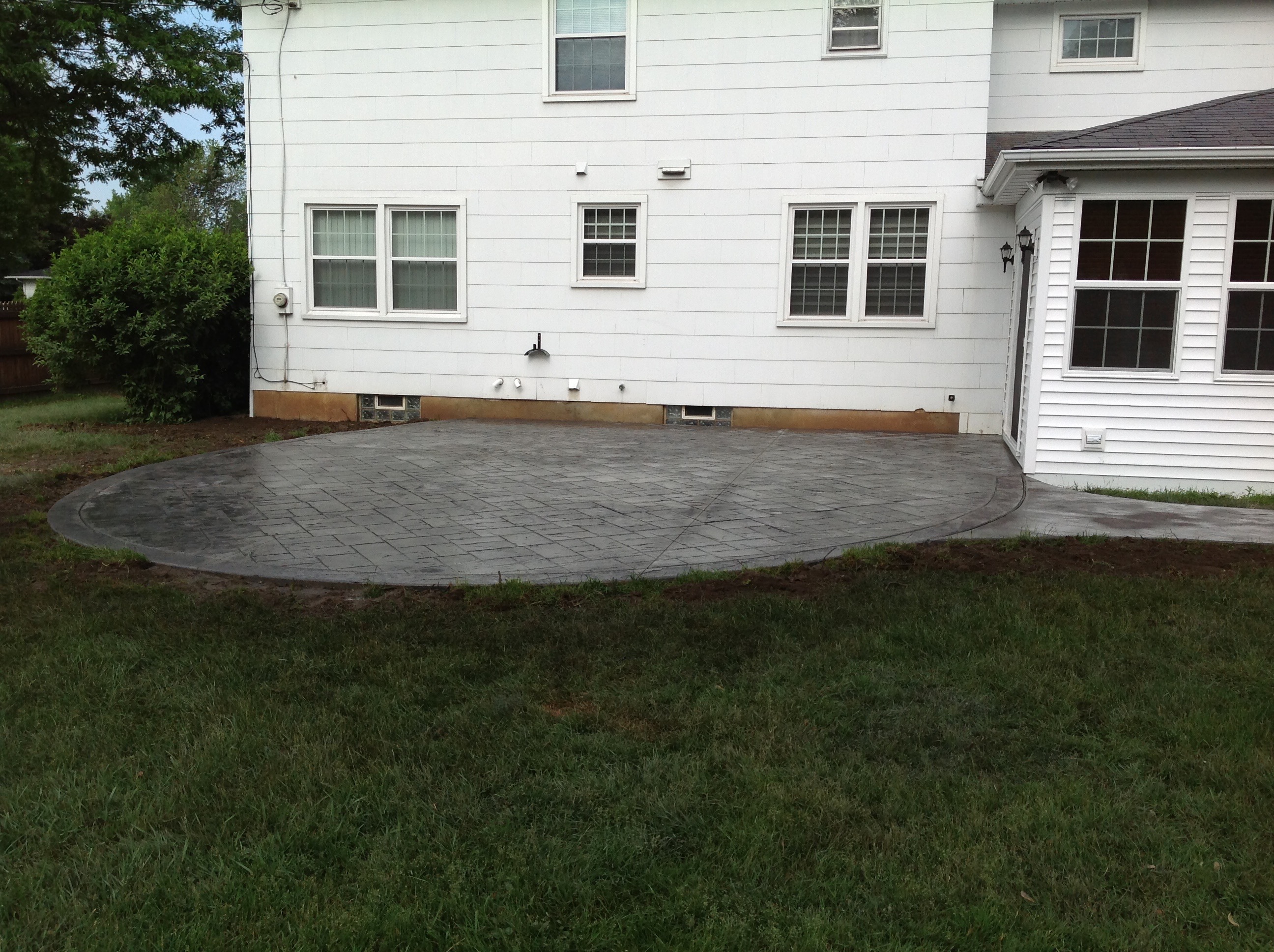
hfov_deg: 52.7
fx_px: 1286
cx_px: 637
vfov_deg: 40.6
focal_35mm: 35
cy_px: 476
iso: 50
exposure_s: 1/1259
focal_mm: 4.28
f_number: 2.4
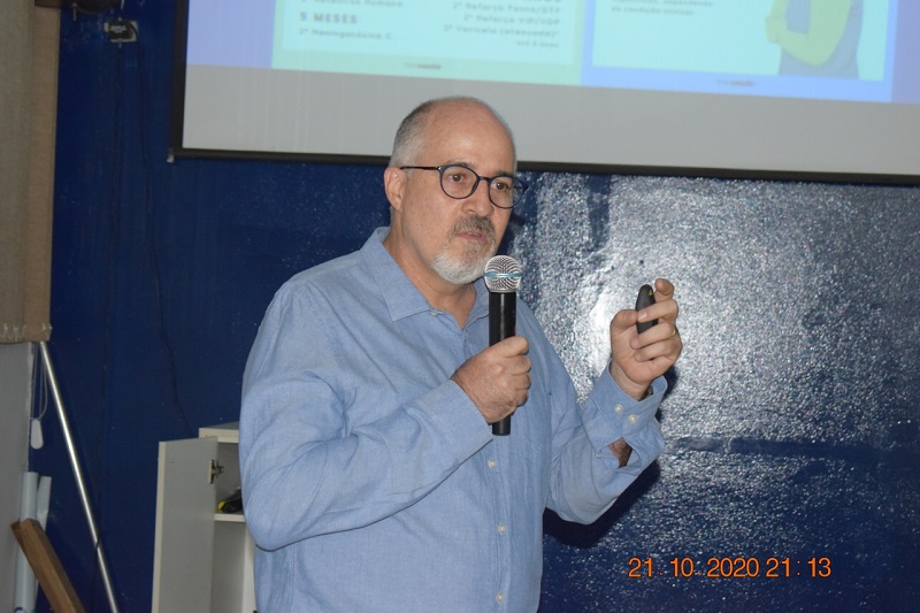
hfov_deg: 24.6
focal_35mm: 82
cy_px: 306
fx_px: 2108
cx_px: 460
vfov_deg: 16.5
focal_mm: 55
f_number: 5.6
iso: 3200
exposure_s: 1/30
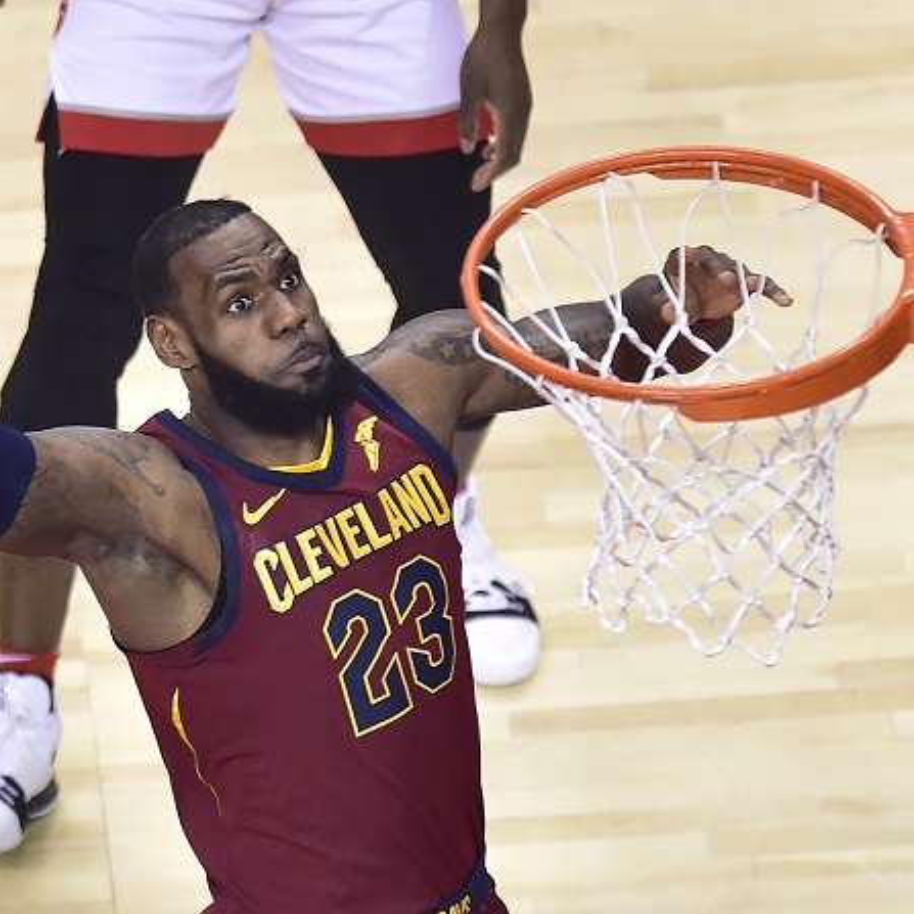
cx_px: 328
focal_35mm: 513
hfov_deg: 3.4
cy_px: 458
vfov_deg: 3.4
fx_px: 15325
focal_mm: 400
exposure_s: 1/2000
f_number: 2.8
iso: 6400
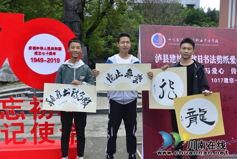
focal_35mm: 34
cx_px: 118
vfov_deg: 38.9
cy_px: 80
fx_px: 224
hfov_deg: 55.8
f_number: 6.3
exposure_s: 1/400
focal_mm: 34
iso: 250
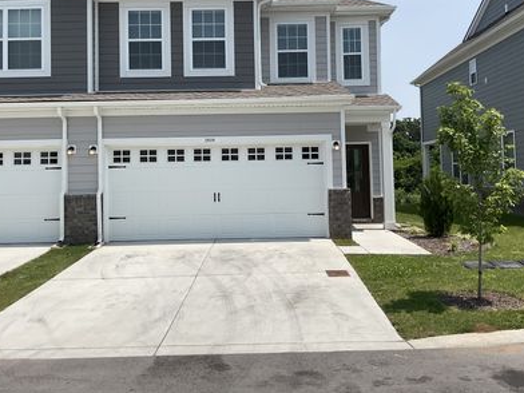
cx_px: 257
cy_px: 144
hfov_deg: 50.1
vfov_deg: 38.4
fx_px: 560
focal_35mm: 37
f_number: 1.8
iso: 16
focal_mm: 3
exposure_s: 1/2959
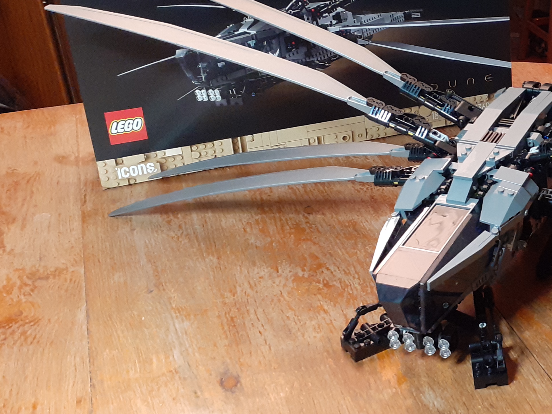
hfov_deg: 30.6
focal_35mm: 58
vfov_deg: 25.1
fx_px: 925
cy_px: 150
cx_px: 567
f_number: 1.9
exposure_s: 1/25
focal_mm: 3.6
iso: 250
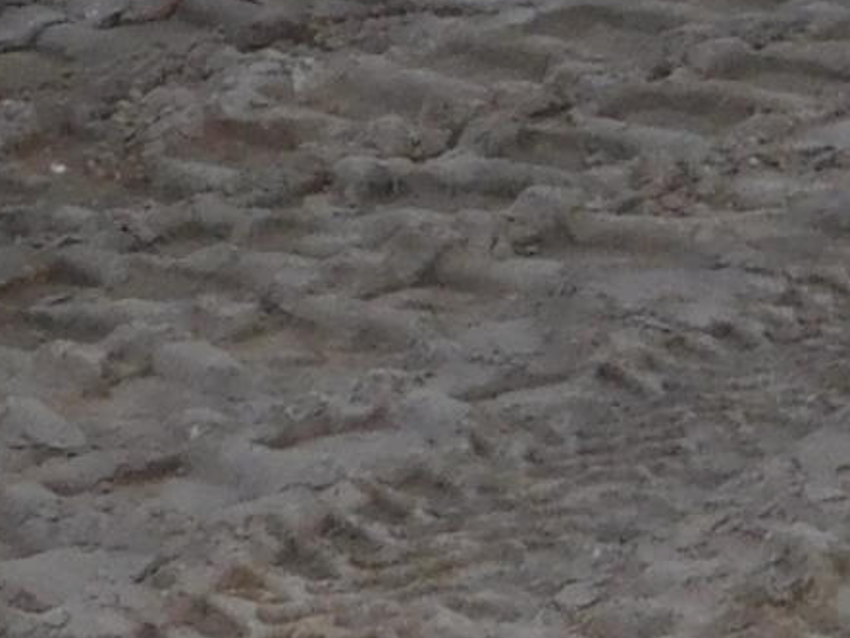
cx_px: 1540
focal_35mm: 245
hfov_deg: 7.8
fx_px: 6018
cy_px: -1126
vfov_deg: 5.7
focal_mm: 6.3
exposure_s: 1/30
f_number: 3.5
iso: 200
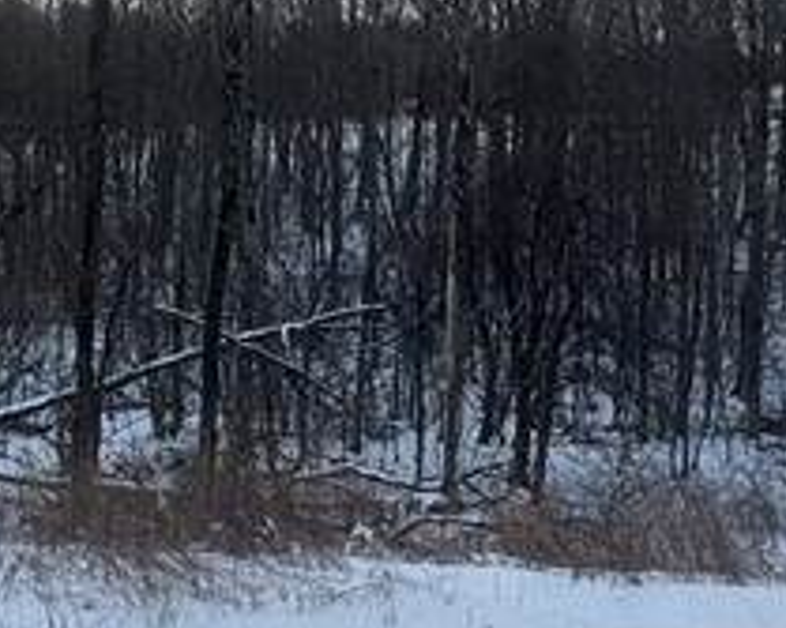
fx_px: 1558
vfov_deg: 22.6
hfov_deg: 27.1
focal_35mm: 67
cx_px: 41
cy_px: 154
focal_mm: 2.22
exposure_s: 1/485
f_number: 2.2
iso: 40
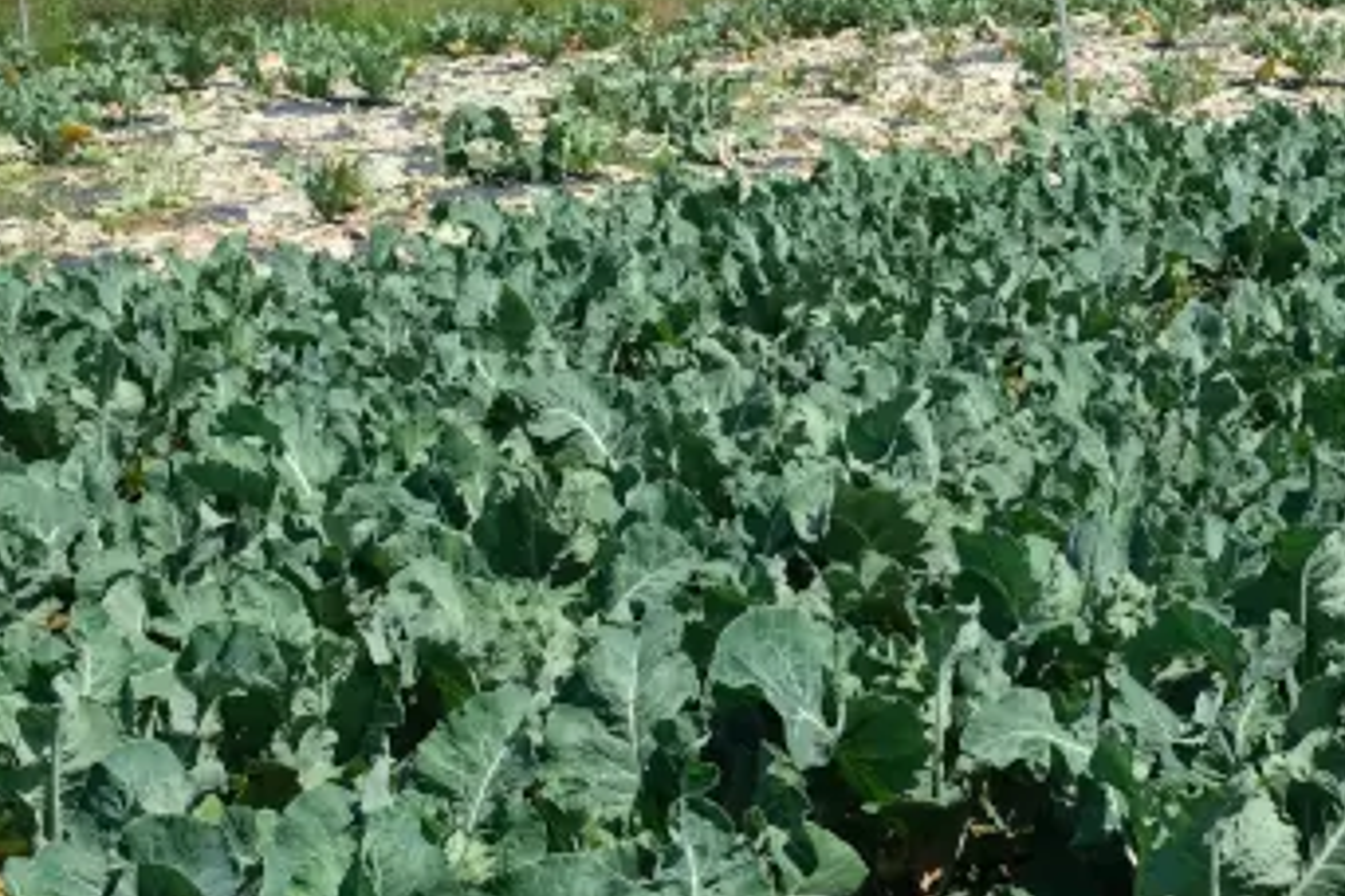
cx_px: 1302
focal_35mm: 79
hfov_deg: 24.6
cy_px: 462
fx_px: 2951
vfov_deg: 17.3
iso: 160
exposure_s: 1/340
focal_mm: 18
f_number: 7.1
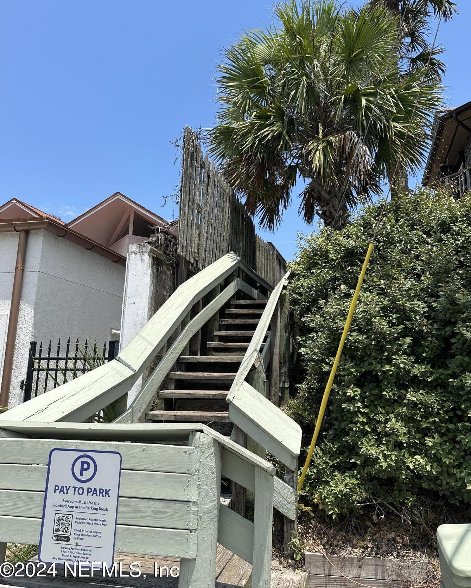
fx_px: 488
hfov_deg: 51.4
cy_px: 251
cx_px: 261
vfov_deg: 61.9
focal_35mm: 28
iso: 80
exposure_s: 1/3861
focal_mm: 6.86
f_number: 1.78
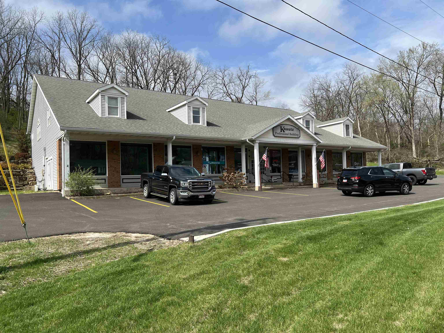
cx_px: 222
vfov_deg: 53.1
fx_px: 333
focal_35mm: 26
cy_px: 166
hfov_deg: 67.3
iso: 50
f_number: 1.5
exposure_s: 1/4444
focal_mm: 5.7
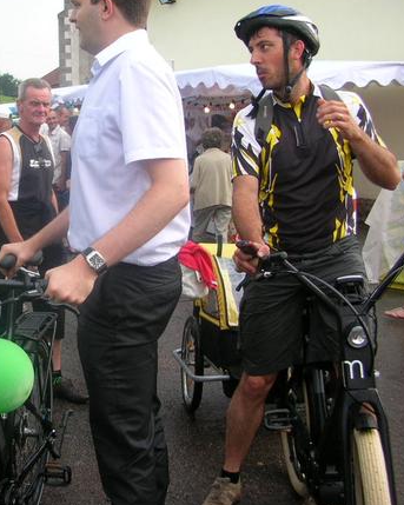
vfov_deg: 36.6
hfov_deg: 28.8
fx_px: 763
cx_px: 61
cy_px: 228
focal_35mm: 51
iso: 50
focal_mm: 5.8
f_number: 2.8
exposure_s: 1/123
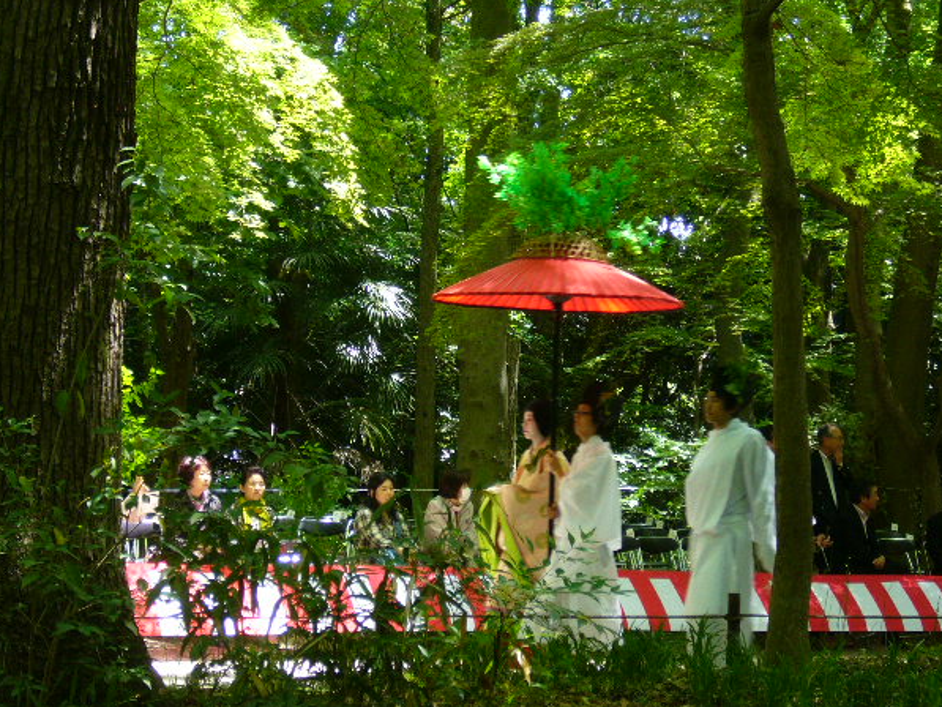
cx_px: 445
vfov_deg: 16.4
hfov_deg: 21.8
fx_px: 2450
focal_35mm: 90
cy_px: 361
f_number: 4.4
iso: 100
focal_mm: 13.9
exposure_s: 1/40
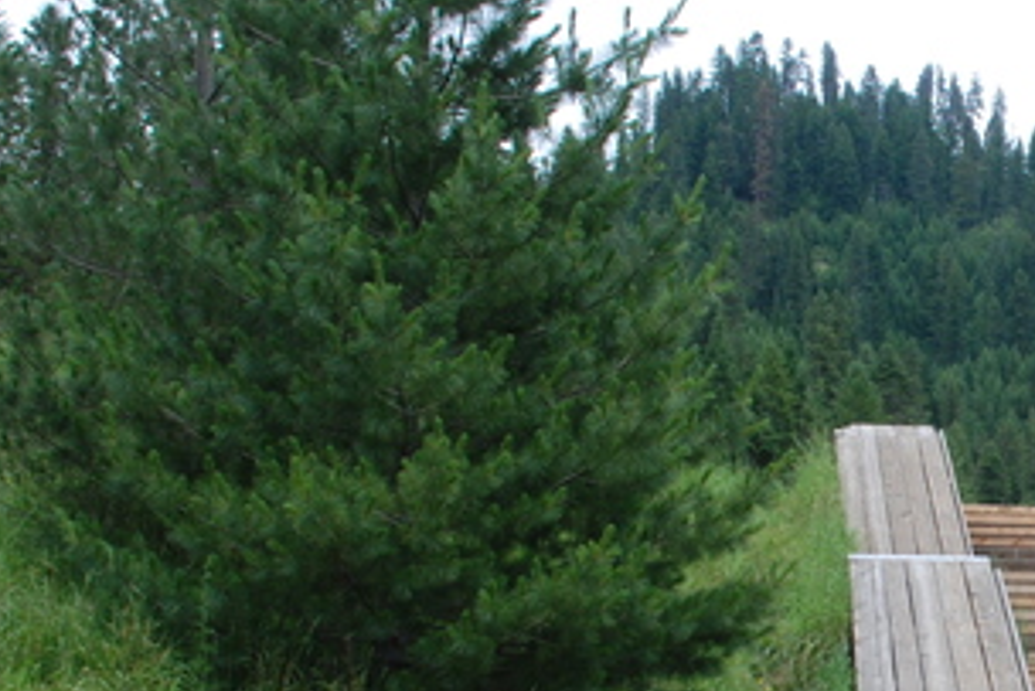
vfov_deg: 17.1
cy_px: 594
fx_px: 2272
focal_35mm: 79
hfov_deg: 23.4
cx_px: 1253
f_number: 6.3
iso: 200
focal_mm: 20
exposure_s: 1/160
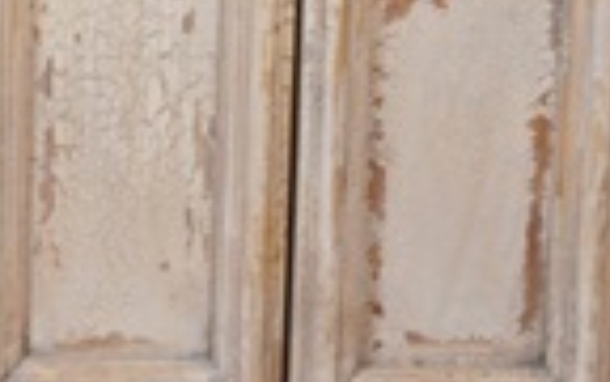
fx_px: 3807
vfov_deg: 5.7
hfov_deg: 9.1
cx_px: -85
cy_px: 76
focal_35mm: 229
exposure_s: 1/60
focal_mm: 36
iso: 720
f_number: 5
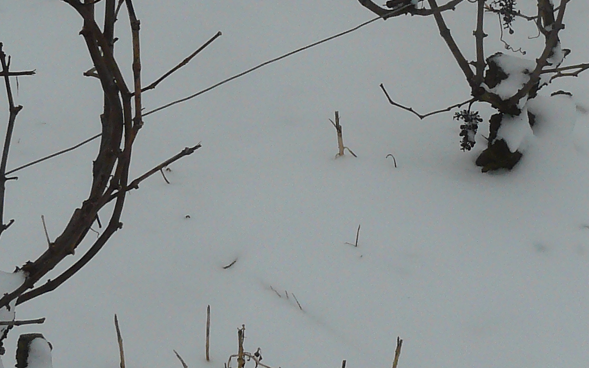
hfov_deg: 17.1
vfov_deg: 10.6
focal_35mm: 122
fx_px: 1958
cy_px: -3
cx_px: 266
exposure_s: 1/200
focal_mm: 7.1
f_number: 5.6
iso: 100
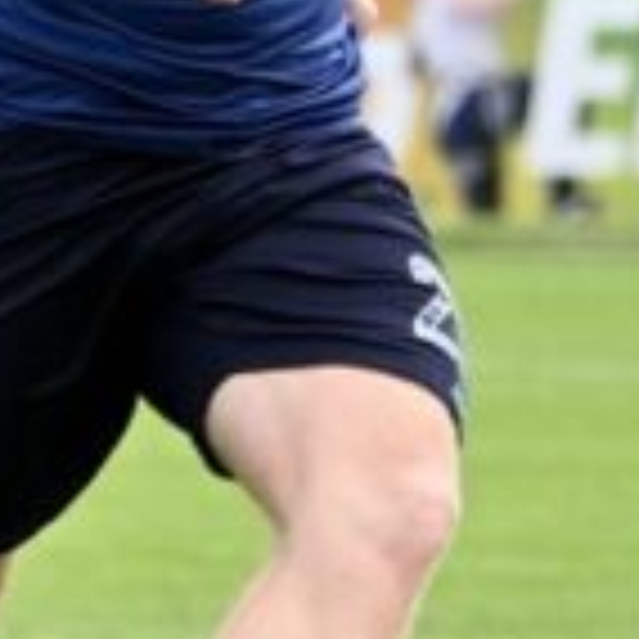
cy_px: -27
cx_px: 990
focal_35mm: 1349
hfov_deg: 1.3
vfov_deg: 1.3
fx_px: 28174
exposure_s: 1/1600
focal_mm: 220
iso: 1600
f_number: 6.3
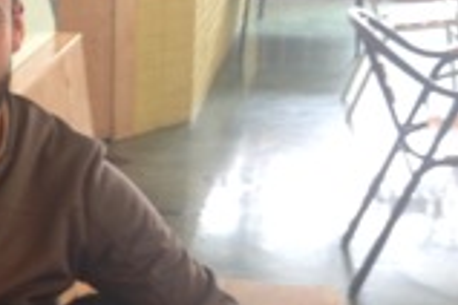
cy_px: 299
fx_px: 1209
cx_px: -3
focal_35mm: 95
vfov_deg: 14.2
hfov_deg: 20.7
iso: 64
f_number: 2.4
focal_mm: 4.12
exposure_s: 1/20
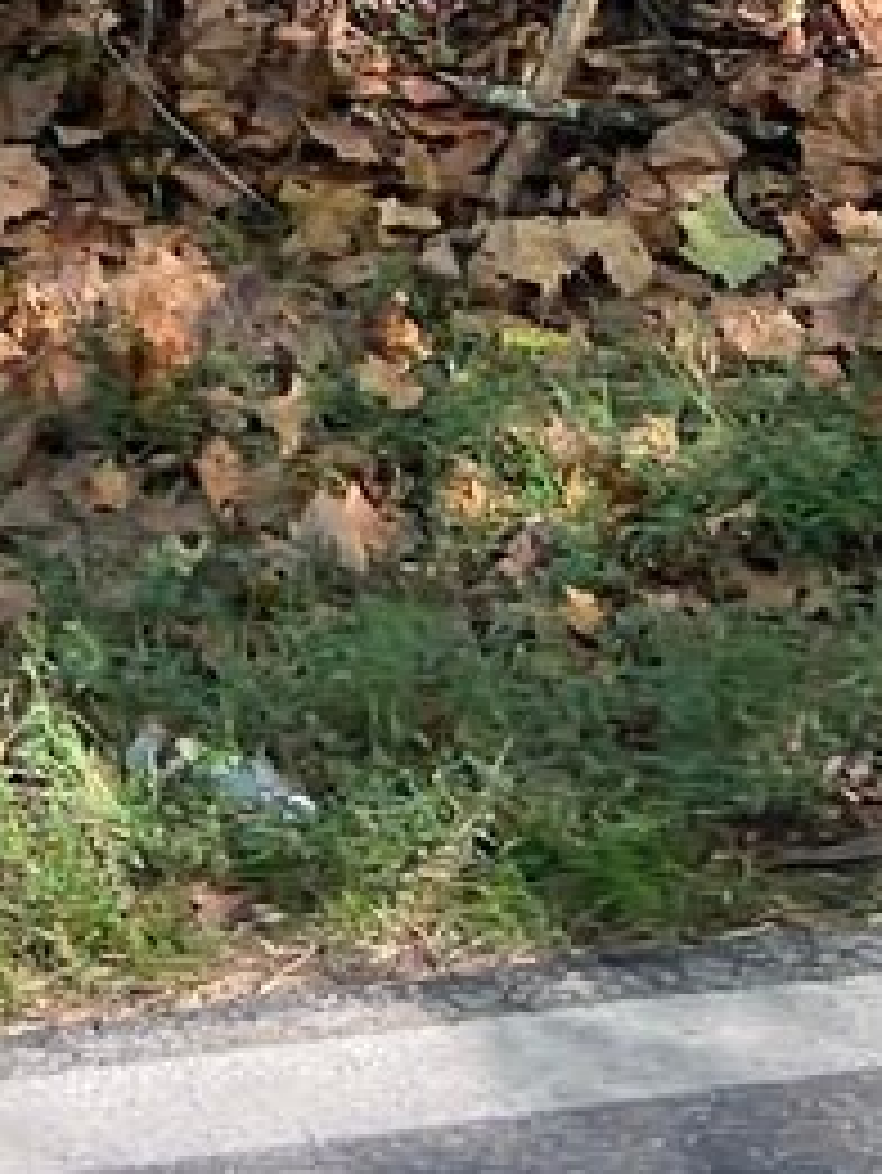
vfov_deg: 14.7
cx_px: 178
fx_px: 3836
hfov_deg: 13.1
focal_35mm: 113
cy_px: -1086
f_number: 1.5
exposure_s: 1/144
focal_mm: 5.7
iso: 32
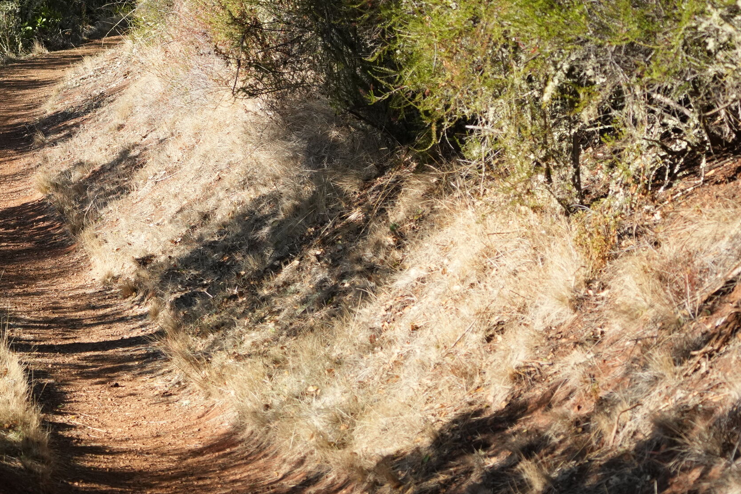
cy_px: 149
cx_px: 49
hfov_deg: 15.5
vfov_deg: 10.5
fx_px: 2676
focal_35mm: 130
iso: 640
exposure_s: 1/1250
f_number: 4.5
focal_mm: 50
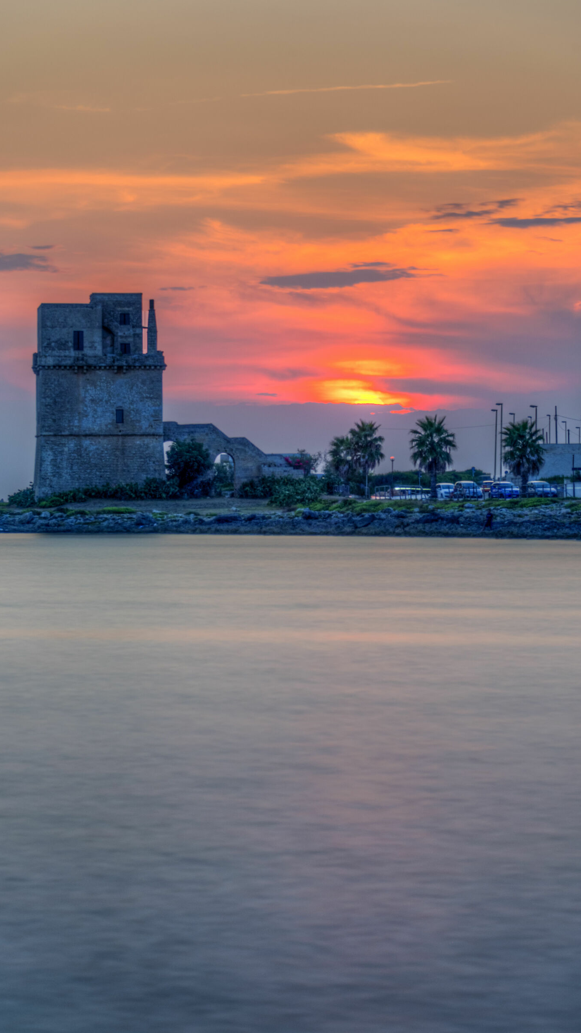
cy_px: 517
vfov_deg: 17.0
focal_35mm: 126
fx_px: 3451
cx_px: 286
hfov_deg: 9.6
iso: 100
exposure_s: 10
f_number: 7.1
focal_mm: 120
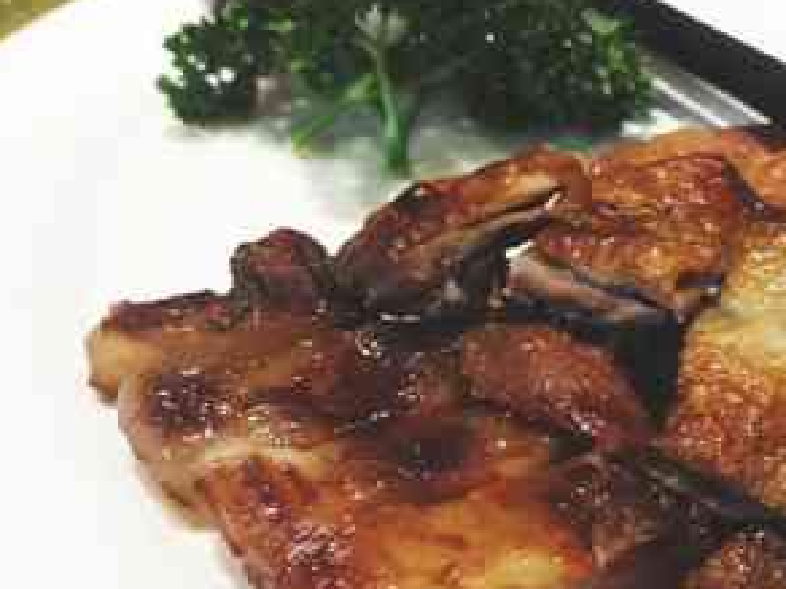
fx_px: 1635
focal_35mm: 72
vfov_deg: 20.4
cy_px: 348
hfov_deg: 26.5
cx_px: 630
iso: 166
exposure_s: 1/100
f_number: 1.8
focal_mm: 4.35
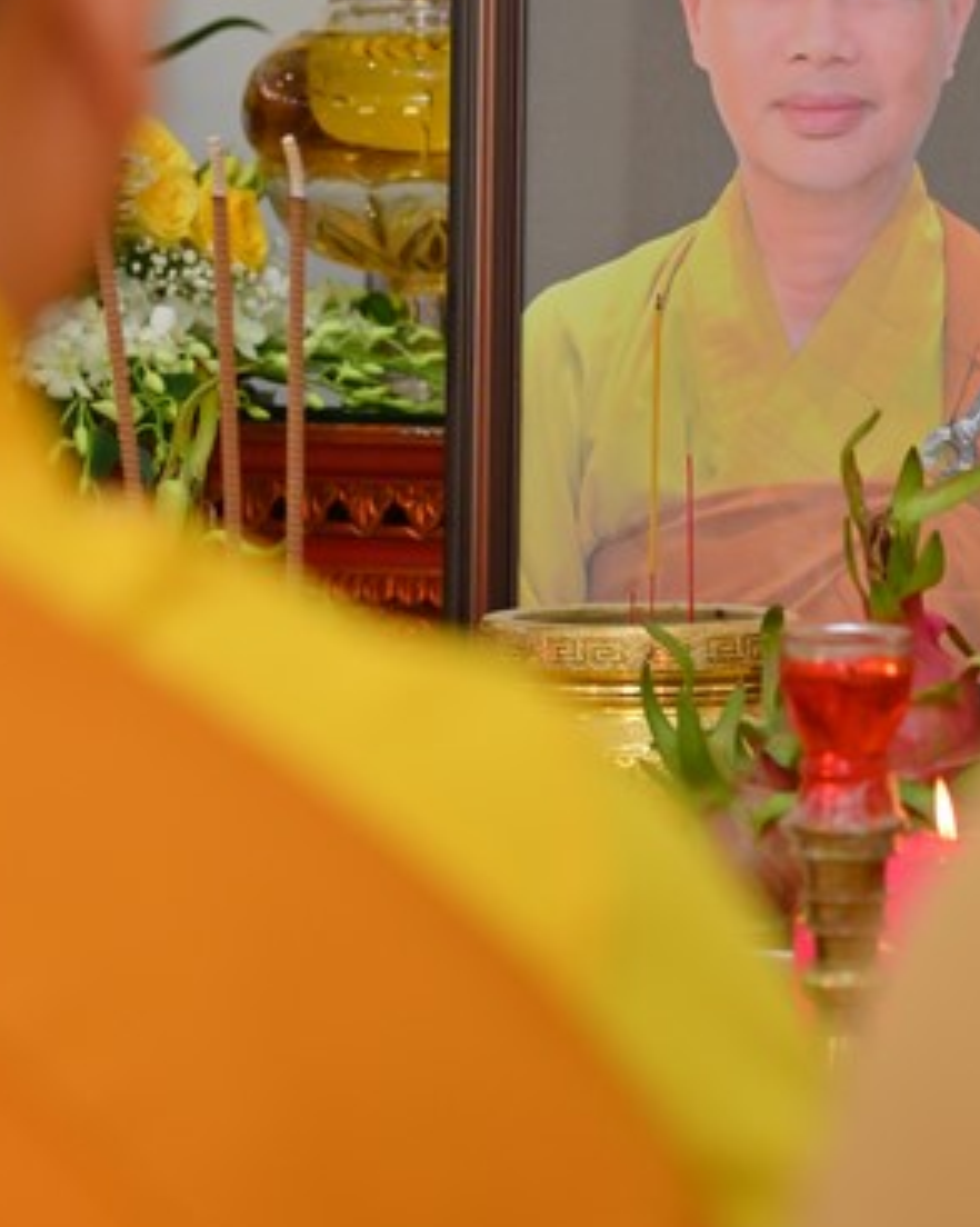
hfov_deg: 7.8
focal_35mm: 199
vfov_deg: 9.7
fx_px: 7221
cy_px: 280
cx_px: 568
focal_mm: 120
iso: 1000
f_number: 5.6
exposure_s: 1/125
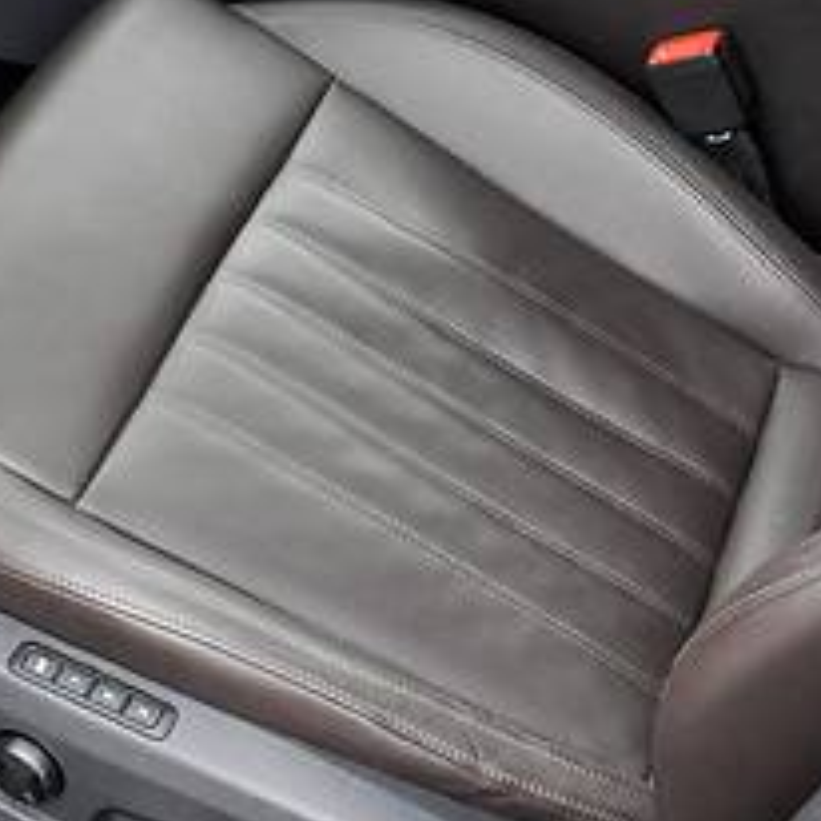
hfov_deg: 19.3
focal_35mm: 89
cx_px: 163
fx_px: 2388
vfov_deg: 18.9
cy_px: -26
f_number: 7.1
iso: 800
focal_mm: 18
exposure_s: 1/200
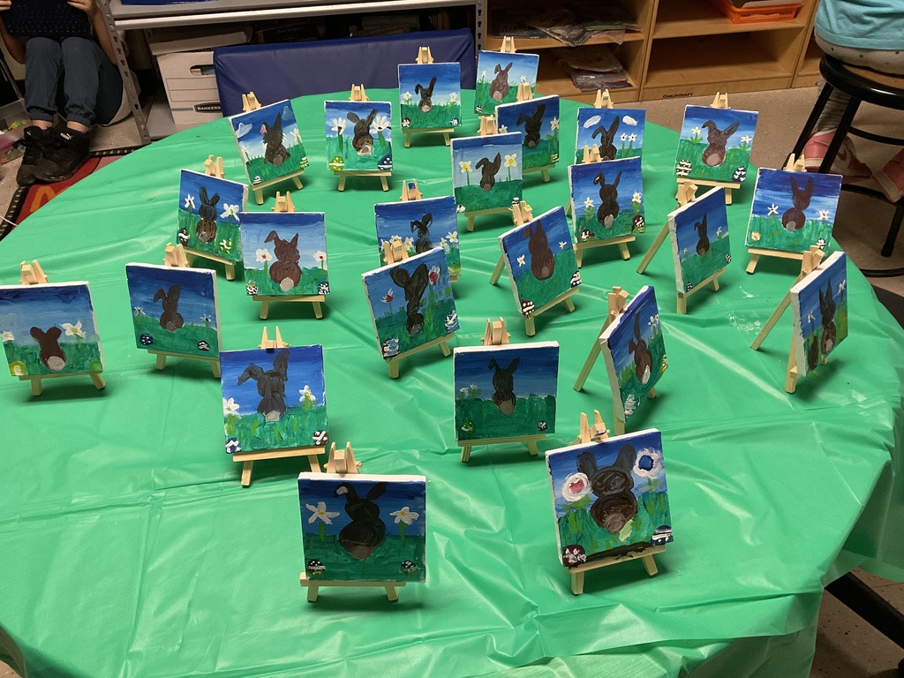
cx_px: 452
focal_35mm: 29
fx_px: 757
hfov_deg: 61.7
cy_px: 339
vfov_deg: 48.2
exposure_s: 1/60
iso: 160
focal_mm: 3
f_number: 1.8
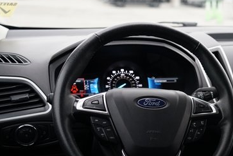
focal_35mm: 67
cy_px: 128
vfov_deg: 20.1
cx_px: 194
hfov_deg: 29.2
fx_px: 434
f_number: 4
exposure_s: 1/160
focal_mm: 38
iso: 1250
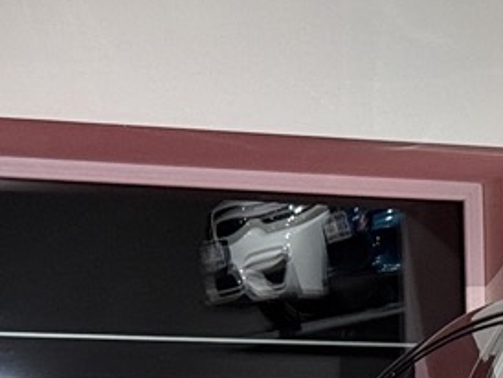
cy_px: 635
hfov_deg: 8.3
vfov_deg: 6.5
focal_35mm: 224
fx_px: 3258
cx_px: 1057
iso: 250
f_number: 1.78
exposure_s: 1/50
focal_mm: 6.76
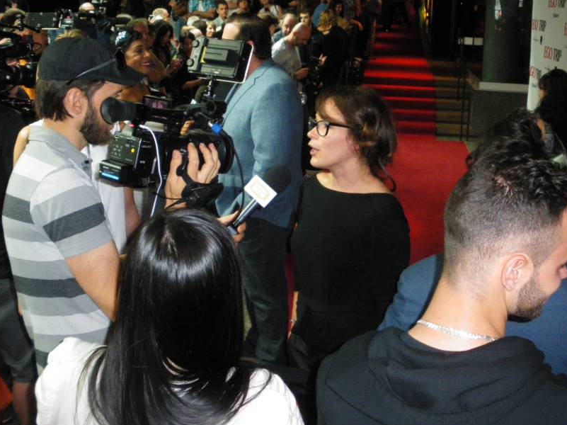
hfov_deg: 41.2
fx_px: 753
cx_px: 325
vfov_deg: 31.4
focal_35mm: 46
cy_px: 163
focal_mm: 6.3
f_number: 3.5
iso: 400
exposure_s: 1/50
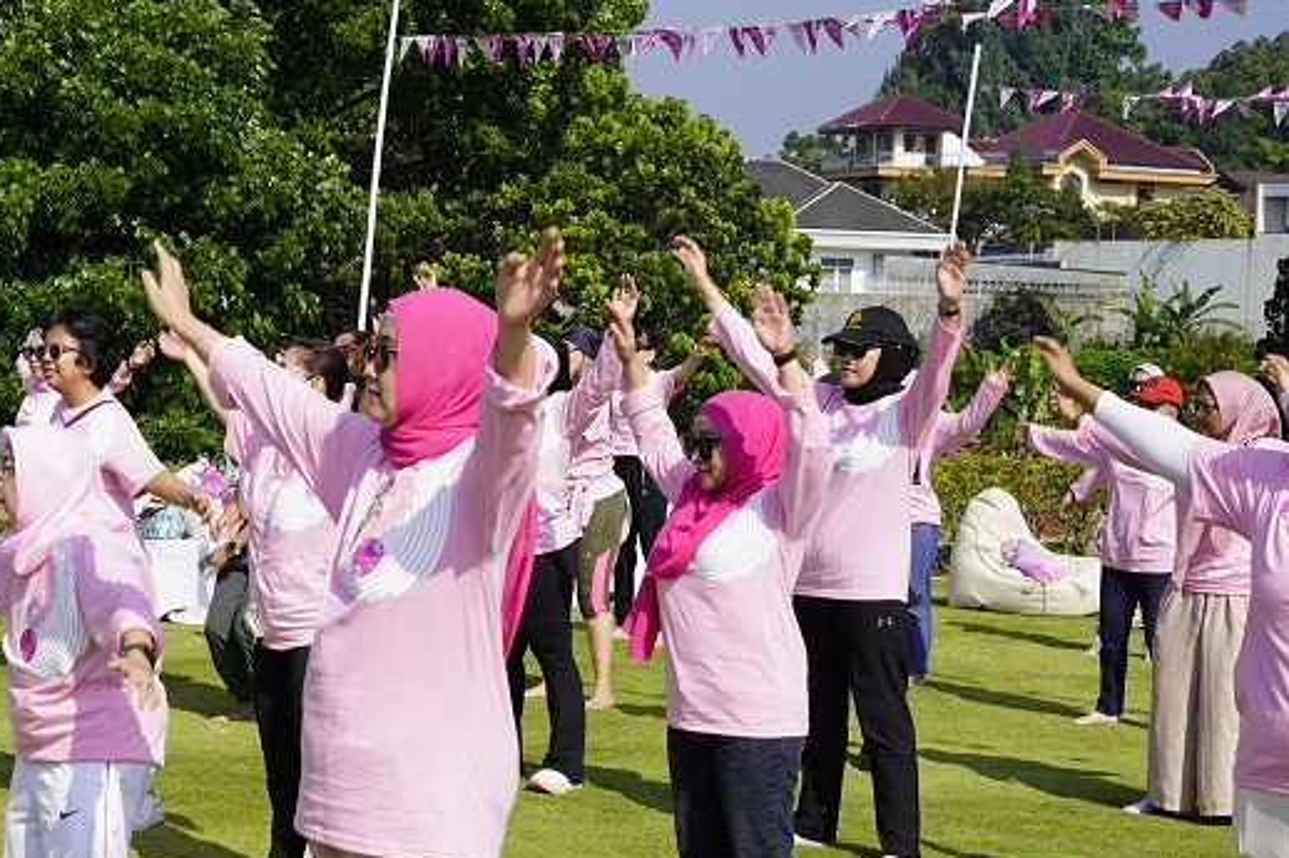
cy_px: 619
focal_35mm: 82
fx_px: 2935
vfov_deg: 16.6
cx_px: 426
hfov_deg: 24.6
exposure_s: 1/160
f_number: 10
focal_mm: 50
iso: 100
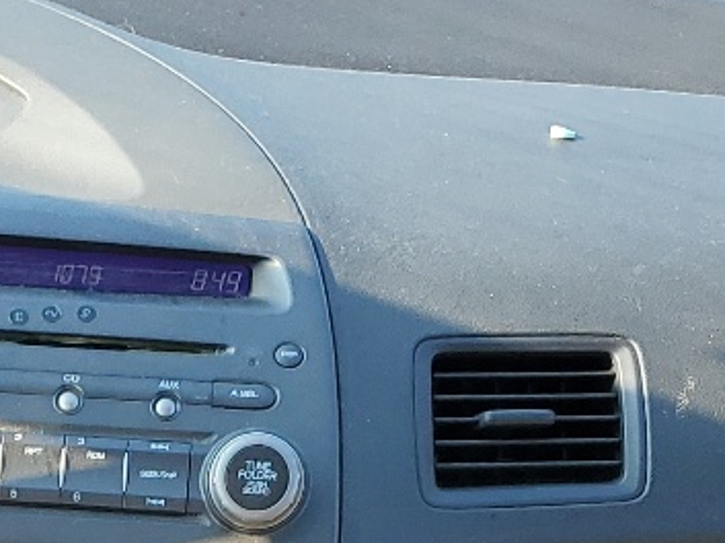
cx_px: 8
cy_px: 1115
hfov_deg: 16.4
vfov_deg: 11.2
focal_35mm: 118
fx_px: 2469
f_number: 1.5
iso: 50
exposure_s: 1/312
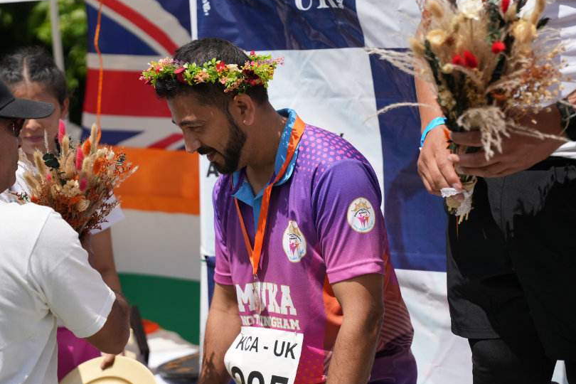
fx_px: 1322
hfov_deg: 24.6
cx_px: 272
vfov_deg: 16.5
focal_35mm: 83
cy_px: 220
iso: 250
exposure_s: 1/6400
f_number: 2.8
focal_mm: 65.5
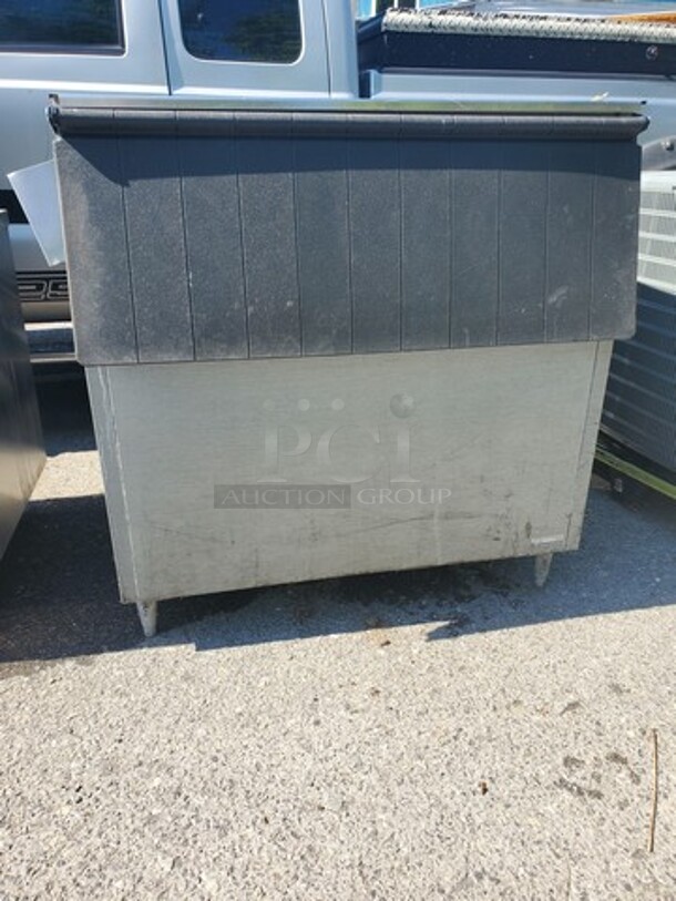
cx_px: 338
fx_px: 677
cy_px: 450
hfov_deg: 53.1
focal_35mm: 26
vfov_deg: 67.3
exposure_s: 1/512
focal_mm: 4.3
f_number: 2.4
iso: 50
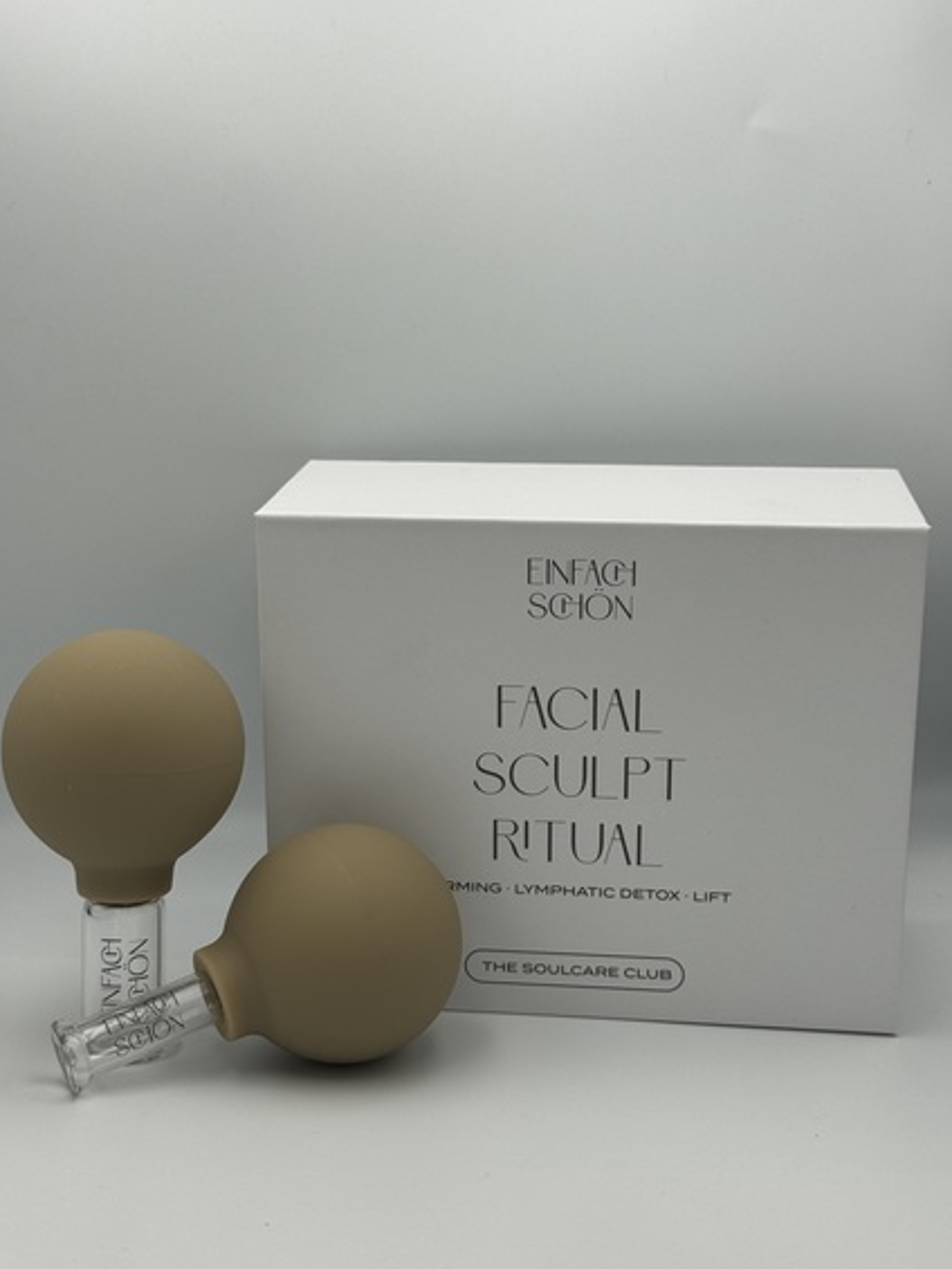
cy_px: 660
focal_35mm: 51
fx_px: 1869
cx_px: 476
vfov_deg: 37.5
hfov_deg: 28.6
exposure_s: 1/854
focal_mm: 6.76
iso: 64
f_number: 1.78
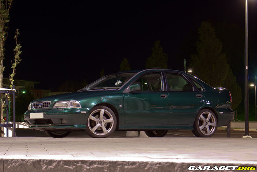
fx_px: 750
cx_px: 128
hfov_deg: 19.4
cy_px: 86
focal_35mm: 105
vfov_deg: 13.1
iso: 100
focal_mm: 70
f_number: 7.1
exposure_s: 10
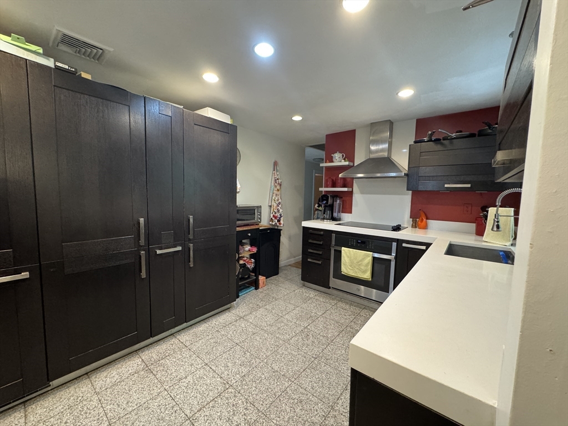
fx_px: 230
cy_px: 213
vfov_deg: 85.7
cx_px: 284
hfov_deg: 102.1
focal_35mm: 14
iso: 640
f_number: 2.2
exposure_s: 1/60
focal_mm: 2.22
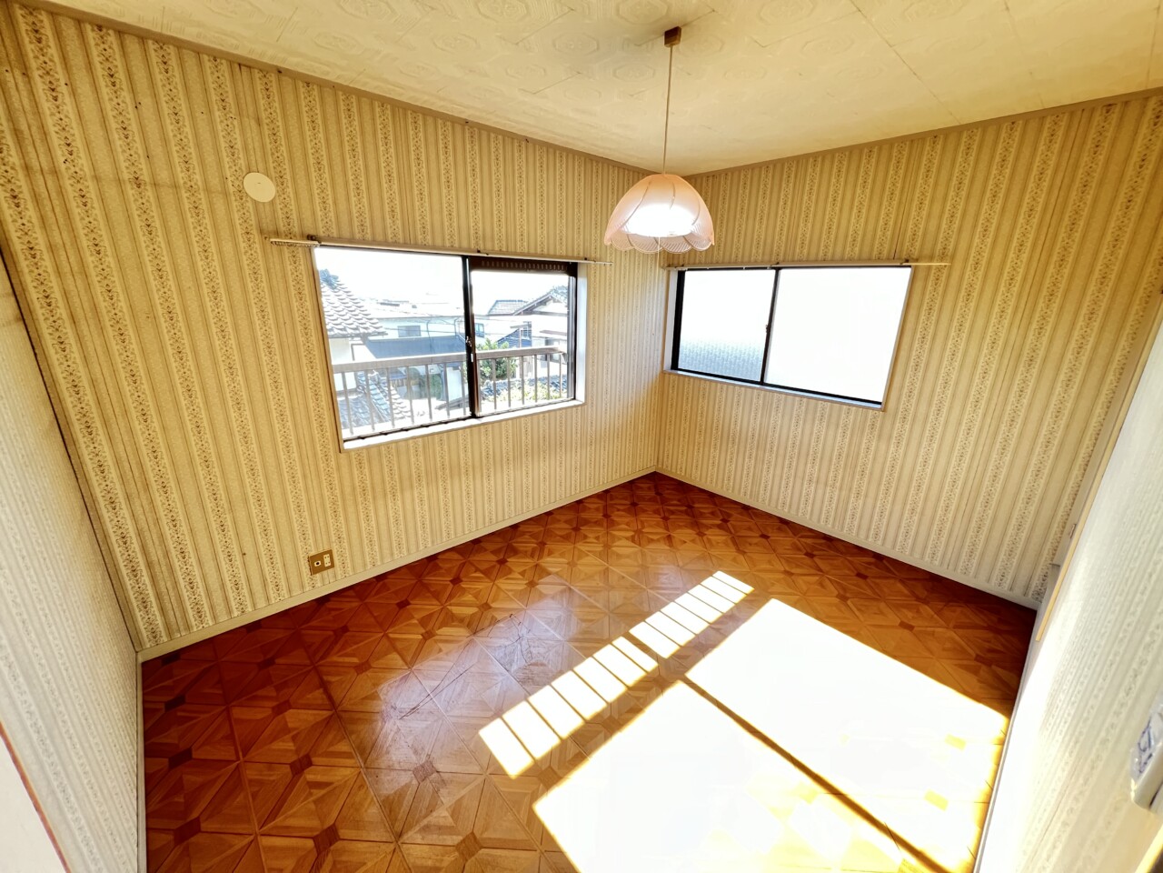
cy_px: 436
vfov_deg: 89.9
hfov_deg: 106.2
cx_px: 582
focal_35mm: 13
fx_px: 437
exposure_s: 1/120
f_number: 1.8
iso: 200
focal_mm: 1.57
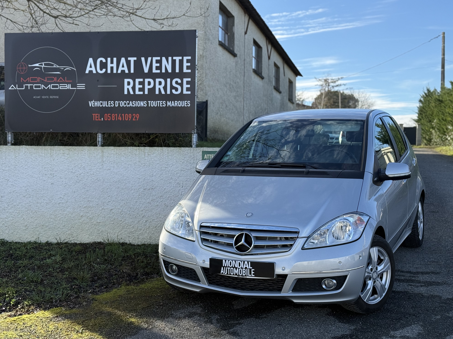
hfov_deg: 38.9
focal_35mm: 49
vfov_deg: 29.7
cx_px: 226
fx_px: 641
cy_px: 167
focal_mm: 6.76
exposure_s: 1/2208
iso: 100
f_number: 1.78
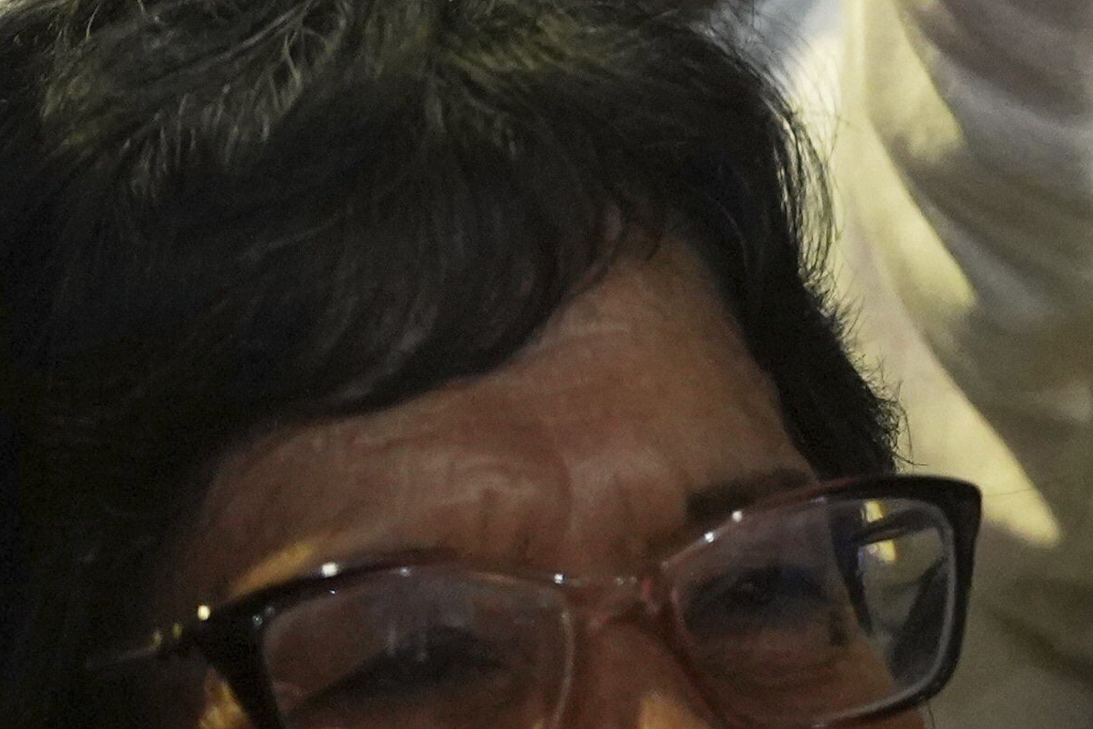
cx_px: 546
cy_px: -279
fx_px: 7834
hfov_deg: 8.0
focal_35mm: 258
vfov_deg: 5.3
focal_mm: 44
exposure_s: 1/200
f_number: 2.8
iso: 3200
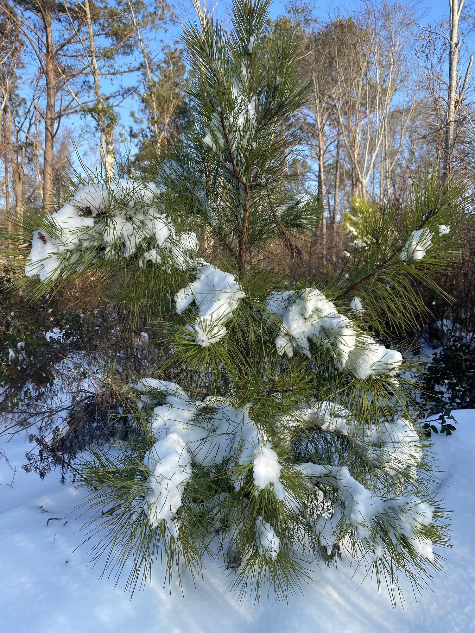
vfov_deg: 67.3
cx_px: 238
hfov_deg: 53.1
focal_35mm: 26
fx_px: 476
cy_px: 316
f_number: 1.8
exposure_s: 1/1093
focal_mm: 4.25
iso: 32
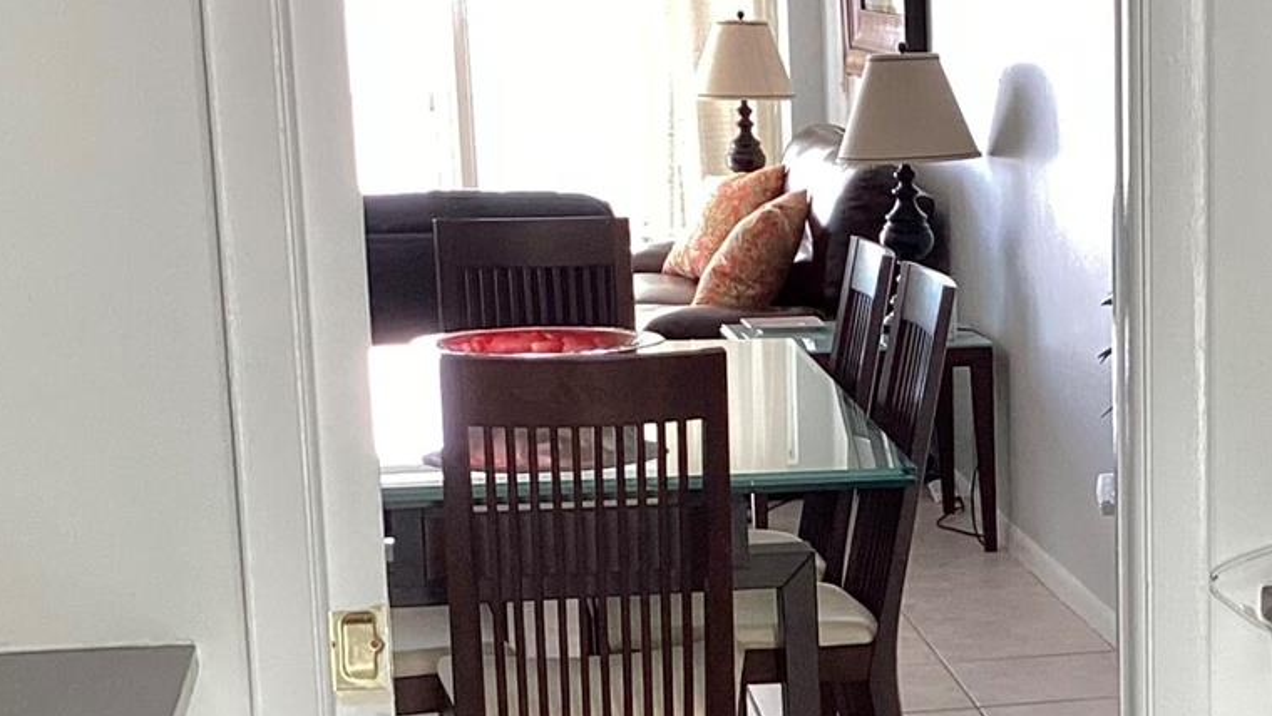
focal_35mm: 91
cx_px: 1193
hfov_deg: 22.7
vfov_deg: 13.3
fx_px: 3070
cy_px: 560
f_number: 2.4
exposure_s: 1/120
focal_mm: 3.3
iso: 100
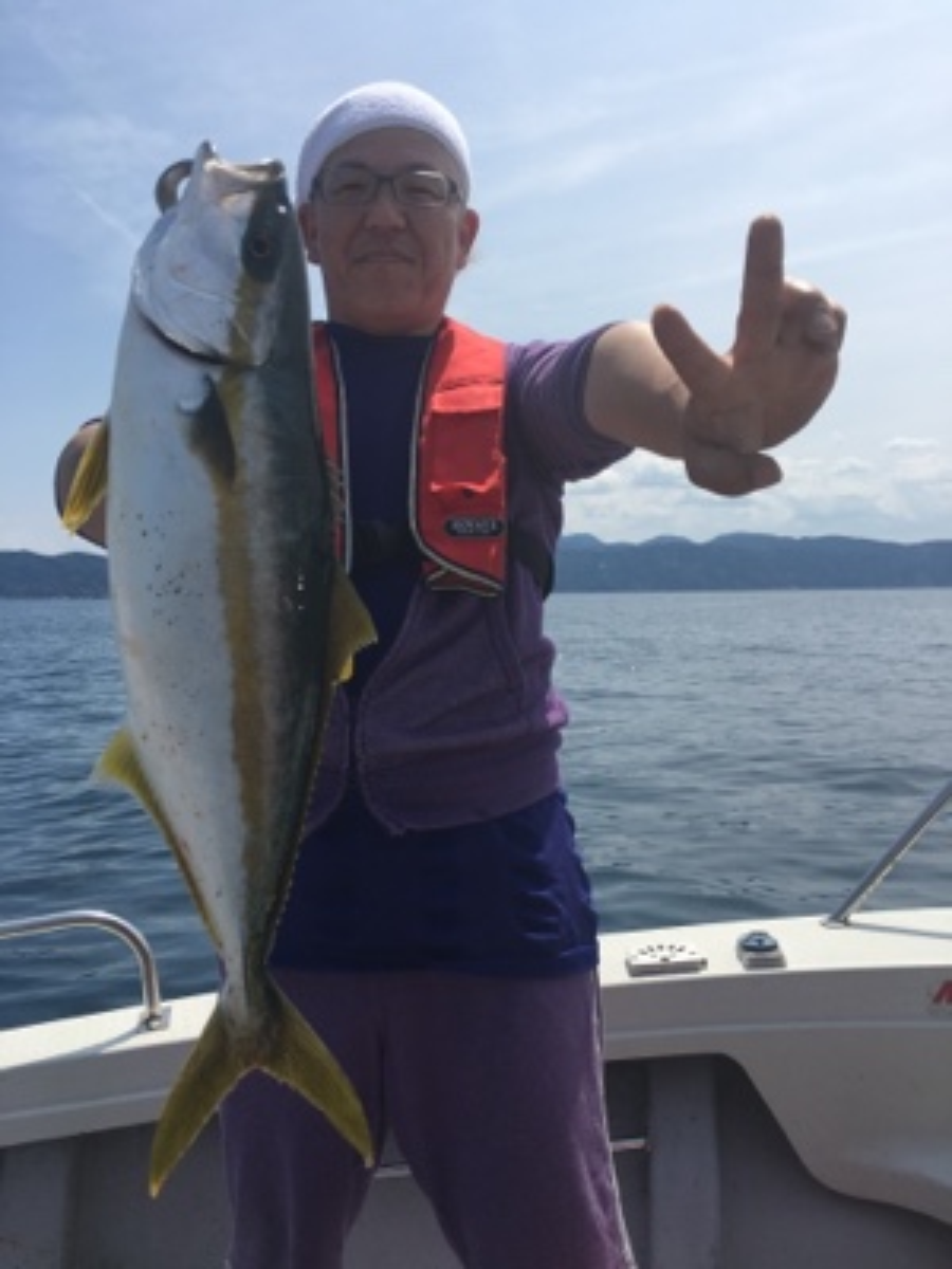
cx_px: 476
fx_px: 1063
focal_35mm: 29
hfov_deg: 48.2
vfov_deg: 61.7
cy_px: 634
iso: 25
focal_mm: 4.15
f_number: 2.2
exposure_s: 1/2747
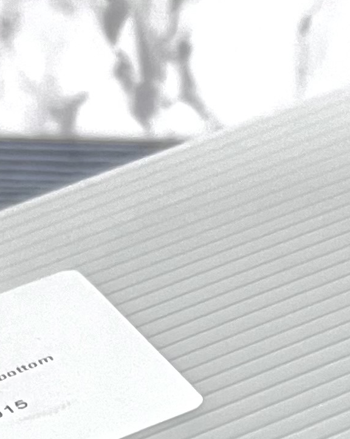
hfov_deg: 10.7
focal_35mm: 142
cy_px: 958
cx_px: 434
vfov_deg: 11.7
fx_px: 1840
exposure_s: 1/50
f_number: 1.5
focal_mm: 5.7
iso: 400
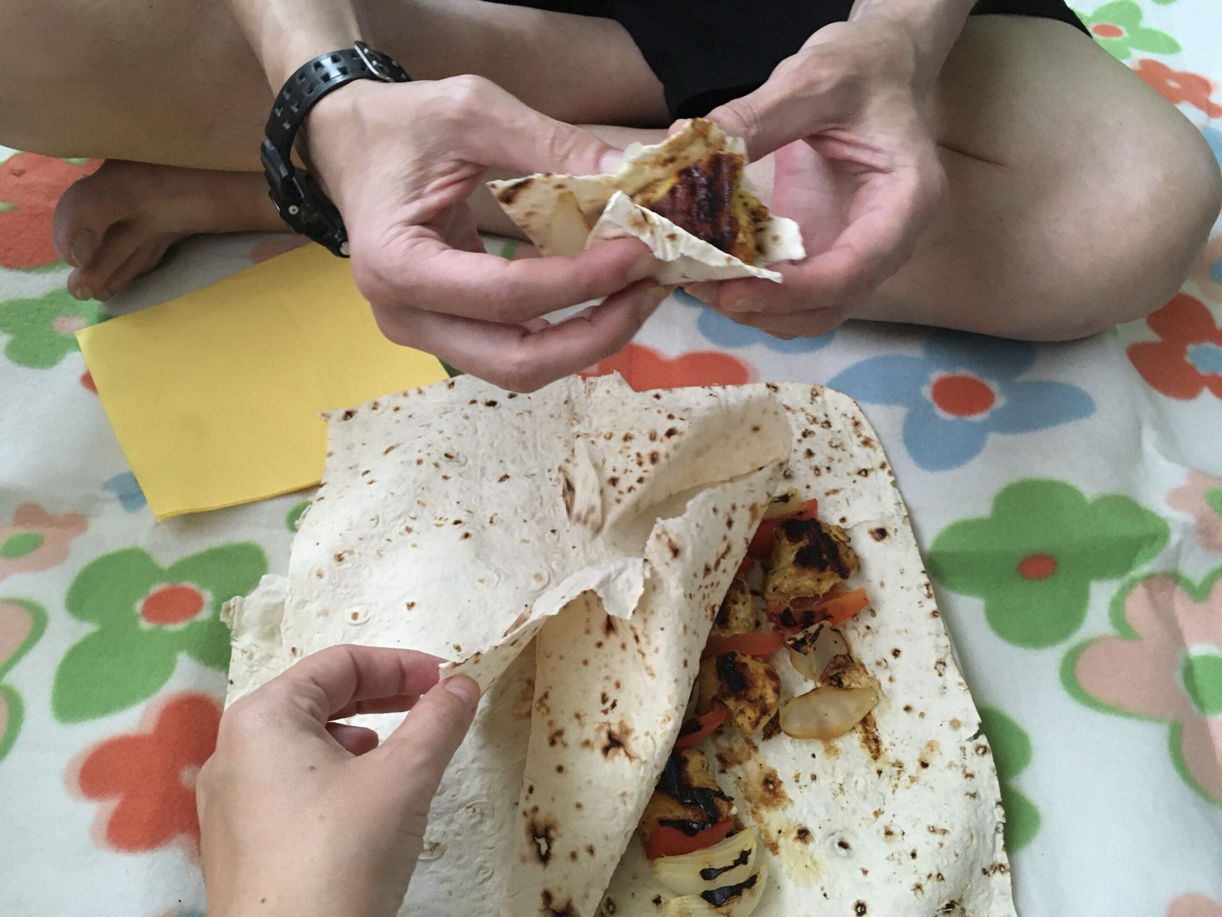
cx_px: 611
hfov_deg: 61.7
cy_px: 458
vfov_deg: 48.2
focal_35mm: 29
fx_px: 1024
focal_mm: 4.15
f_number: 2.2
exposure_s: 1/20
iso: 200
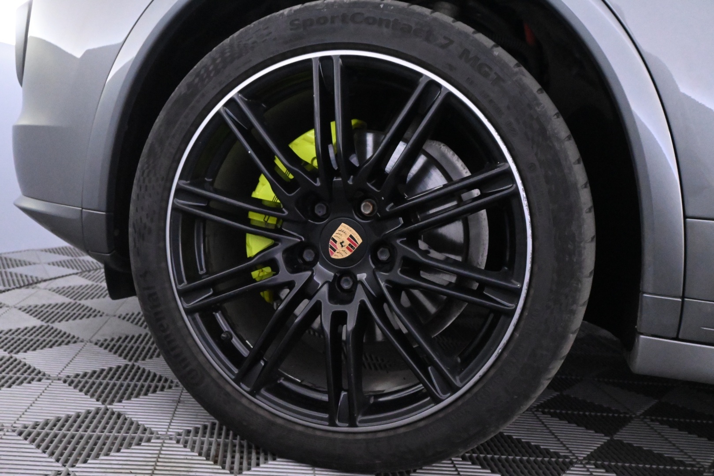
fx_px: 610
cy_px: 238
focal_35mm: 31
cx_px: 357
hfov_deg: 60.7
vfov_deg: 42.6
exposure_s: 1/50
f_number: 7.1
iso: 8000
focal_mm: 20.5
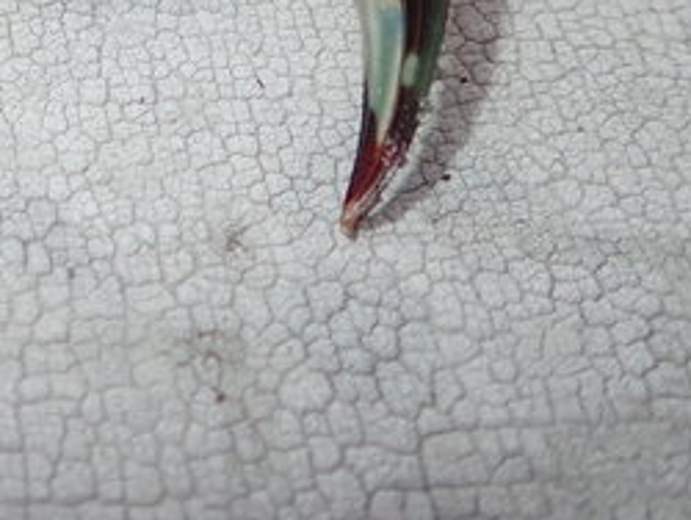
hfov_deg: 21.7
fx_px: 1658
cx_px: -149
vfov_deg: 16.8
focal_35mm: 83
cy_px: -154
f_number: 6.3
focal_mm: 5.5
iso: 125
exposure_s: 1/30
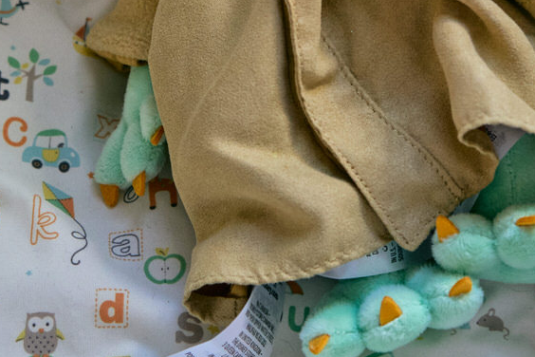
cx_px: 283
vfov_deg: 8.7
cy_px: -122
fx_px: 2318
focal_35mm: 156
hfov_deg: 13.2
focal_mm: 55
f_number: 3.5
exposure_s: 1/125
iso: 2000
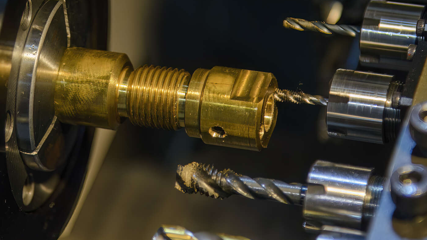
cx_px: 201
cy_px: 107
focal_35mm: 139
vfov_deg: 8.7
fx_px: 1574
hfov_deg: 15.4
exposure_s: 1/320
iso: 1250
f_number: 4
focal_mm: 120
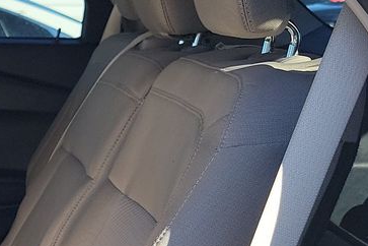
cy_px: 268
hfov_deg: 17.2
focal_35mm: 110
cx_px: -140
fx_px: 1124
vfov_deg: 12.3
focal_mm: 6.7
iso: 50
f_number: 1.8
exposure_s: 1/186
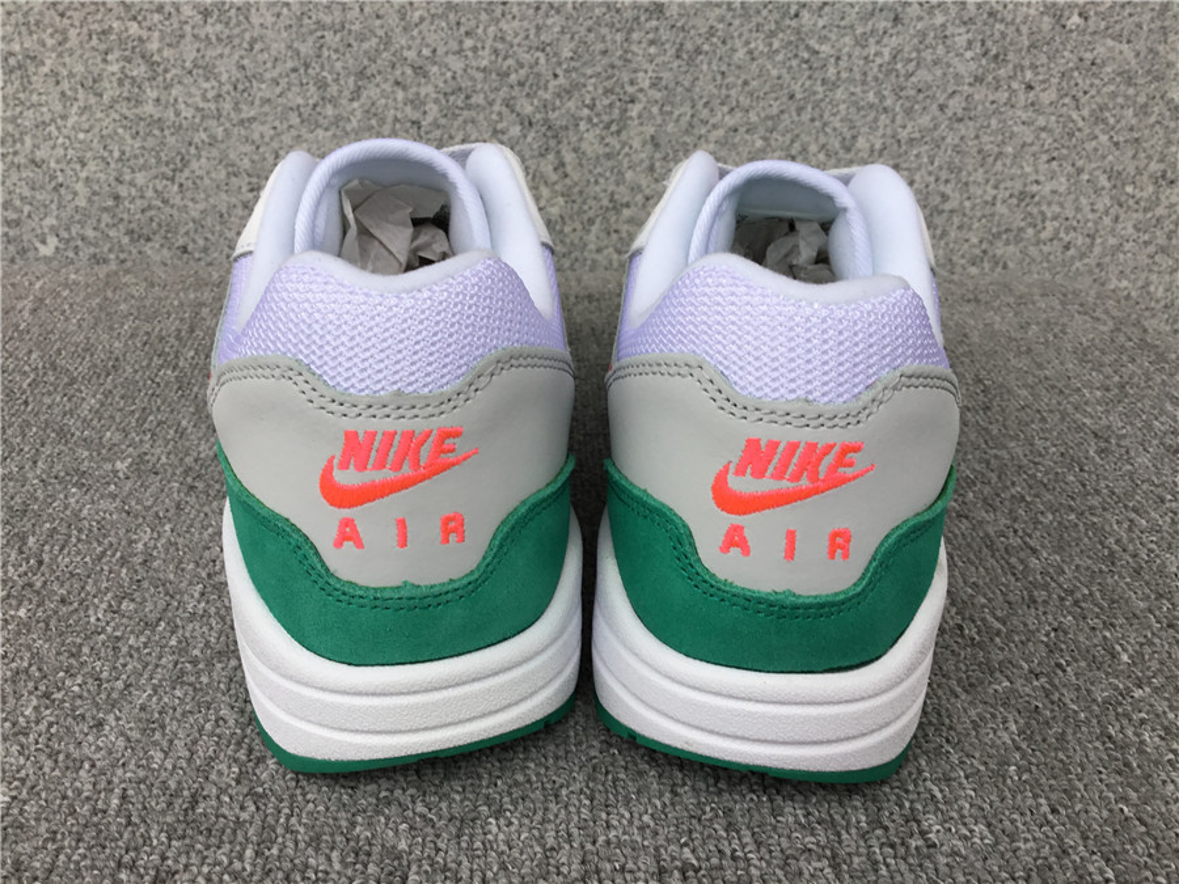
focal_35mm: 31
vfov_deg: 45.4
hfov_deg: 58.4
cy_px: 442
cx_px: 590
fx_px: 1056
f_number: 2.4
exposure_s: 1/50
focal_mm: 3.3
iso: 25
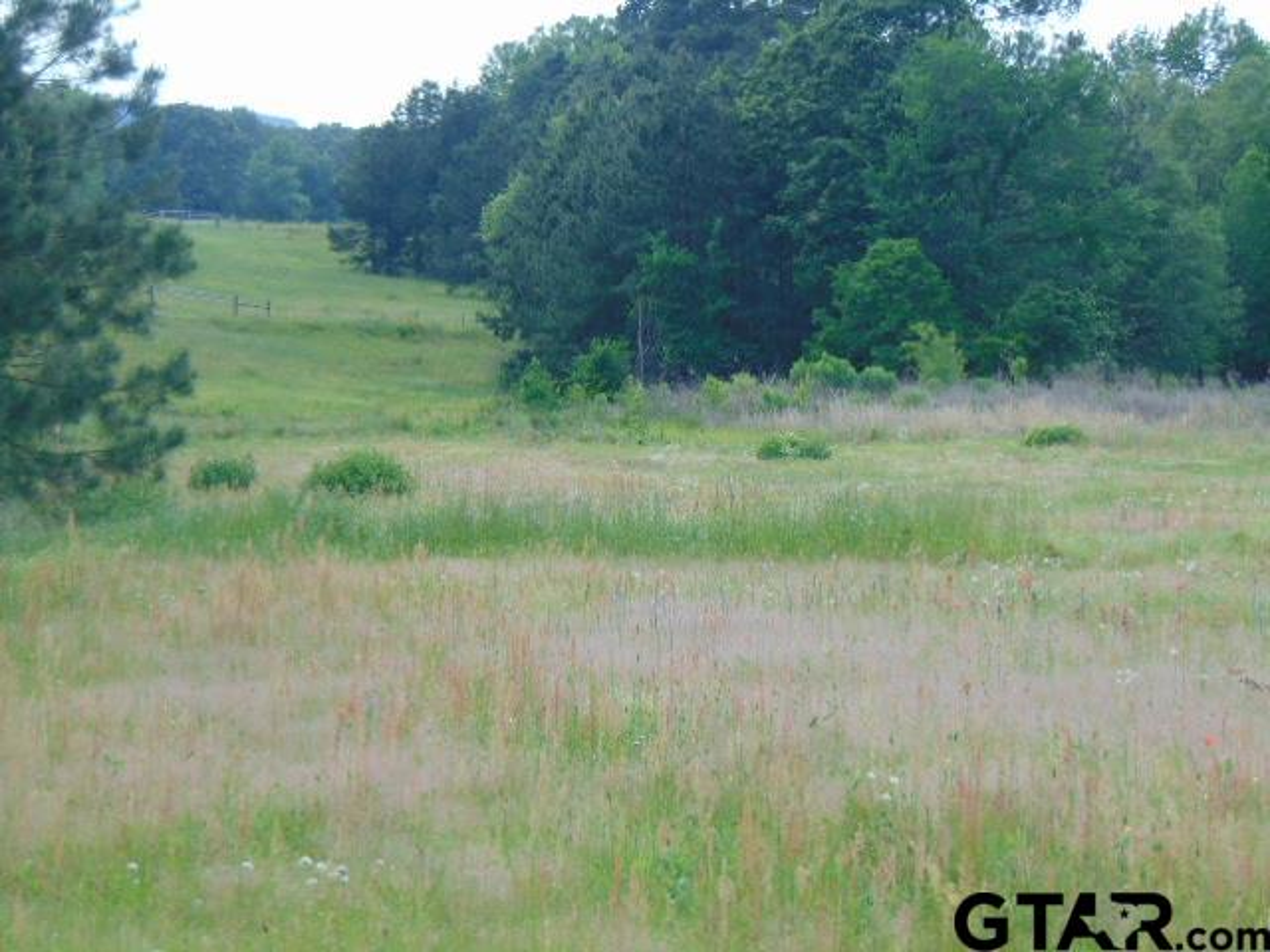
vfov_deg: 13.7
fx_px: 3962
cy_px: 476
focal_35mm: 108
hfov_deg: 18.2
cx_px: 635
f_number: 3.9
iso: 80
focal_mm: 19.4
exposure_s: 1/500
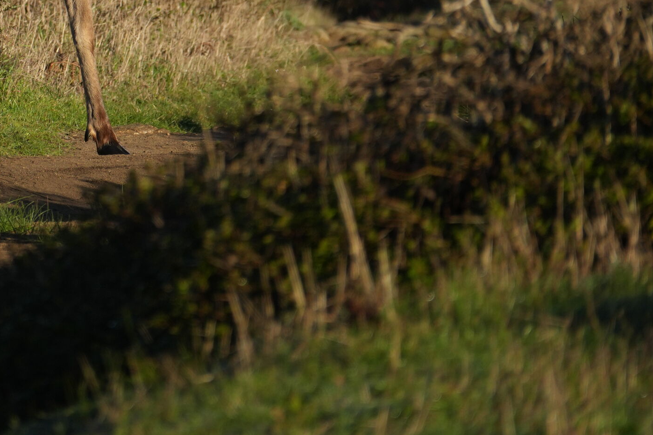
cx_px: -124
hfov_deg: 2.2
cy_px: -220
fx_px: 16813
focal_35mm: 927
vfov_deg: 1.5
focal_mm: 300
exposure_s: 1/1000
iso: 400
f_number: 7.1
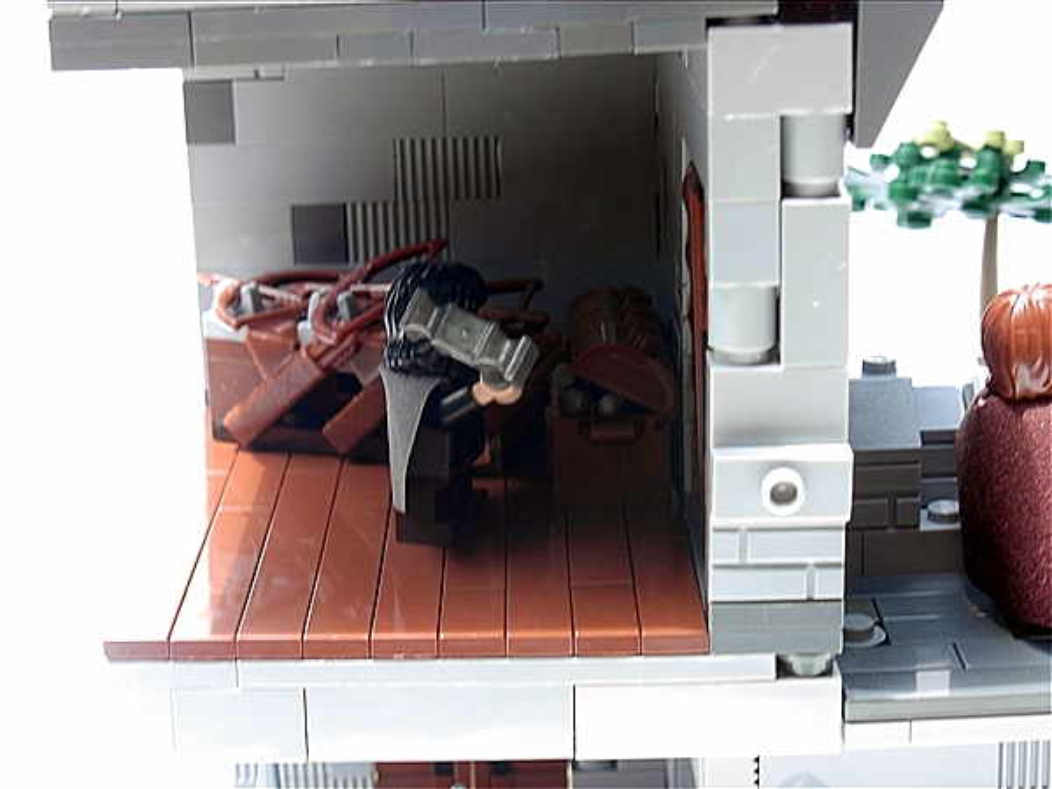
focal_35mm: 82
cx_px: 526
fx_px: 2492
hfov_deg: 23.8
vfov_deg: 18.0
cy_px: 394
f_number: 3.7
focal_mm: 13.5
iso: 79
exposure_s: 1/82.9
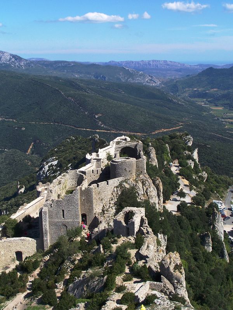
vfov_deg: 32.7
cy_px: 155
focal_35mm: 59
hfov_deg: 24.8
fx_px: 530
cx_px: 116
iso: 80
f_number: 4.5
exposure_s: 1/500
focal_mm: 9.8
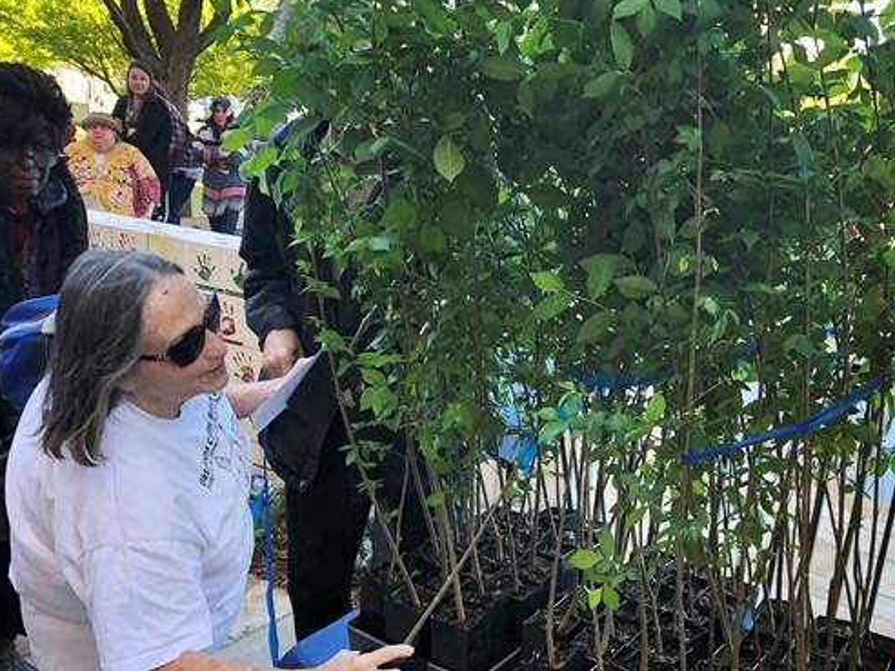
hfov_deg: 49.8
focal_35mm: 37
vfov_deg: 38.6
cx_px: 540
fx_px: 957
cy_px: 387
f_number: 1.8
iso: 50
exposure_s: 1/120
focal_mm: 3.99
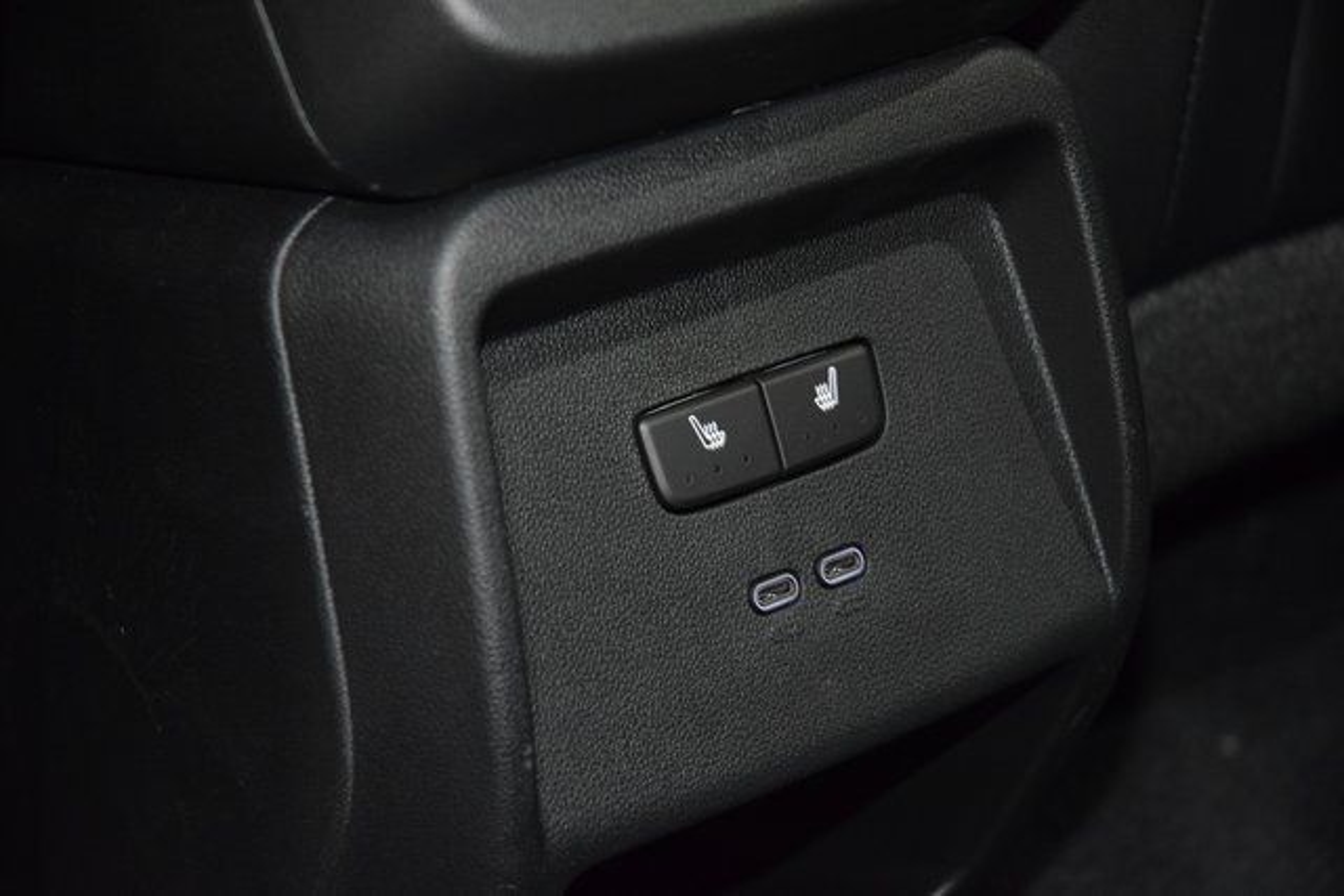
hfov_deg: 19.5
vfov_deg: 13.0
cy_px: 448
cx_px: 672
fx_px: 3921
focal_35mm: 105
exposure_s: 1/30
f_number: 4.5
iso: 3200
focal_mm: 70
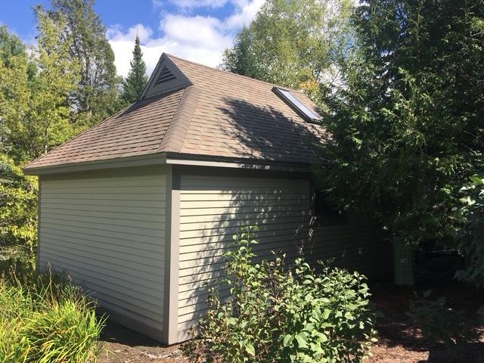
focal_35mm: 29
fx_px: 405
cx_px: 242
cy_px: 182
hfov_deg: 61.7
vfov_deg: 48.2
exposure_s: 1/1026
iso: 25
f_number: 2.2
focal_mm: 4.15
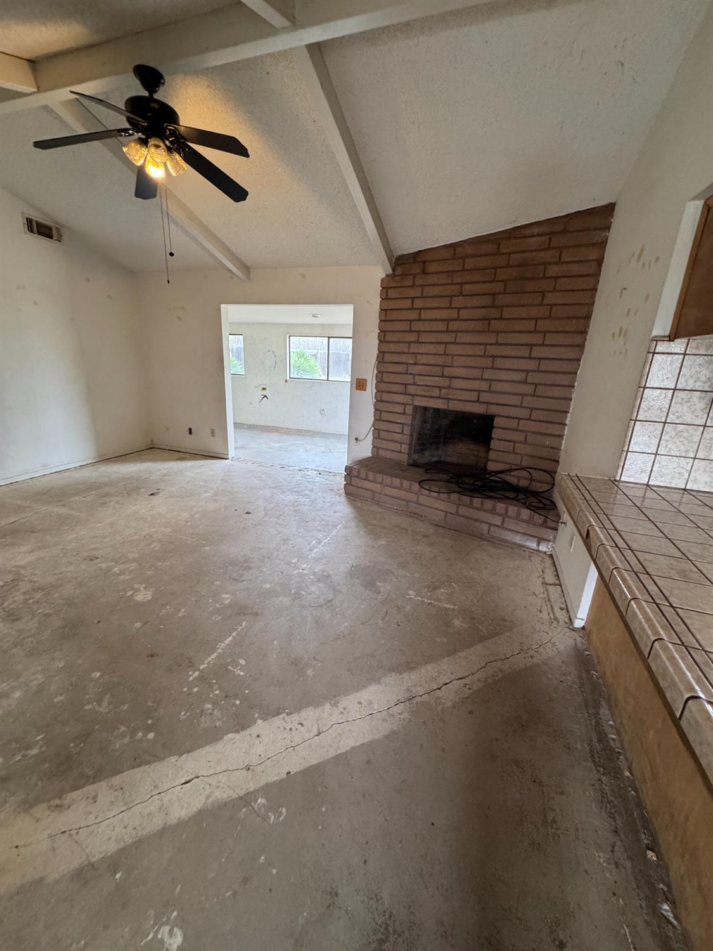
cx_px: 356
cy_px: 476
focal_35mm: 14
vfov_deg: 102.1
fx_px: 384
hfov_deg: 85.7
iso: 320
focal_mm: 2.22
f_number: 2.2
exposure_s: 1/120
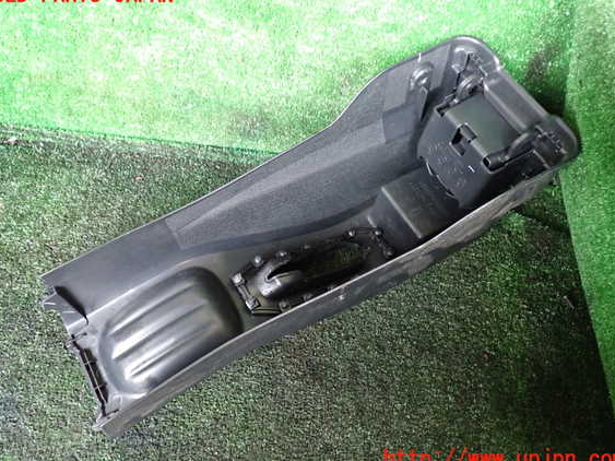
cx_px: 303
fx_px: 568
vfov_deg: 44.1
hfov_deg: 56.8
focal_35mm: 32
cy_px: 227
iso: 800
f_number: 2.3
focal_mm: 5.4
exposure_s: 1/30
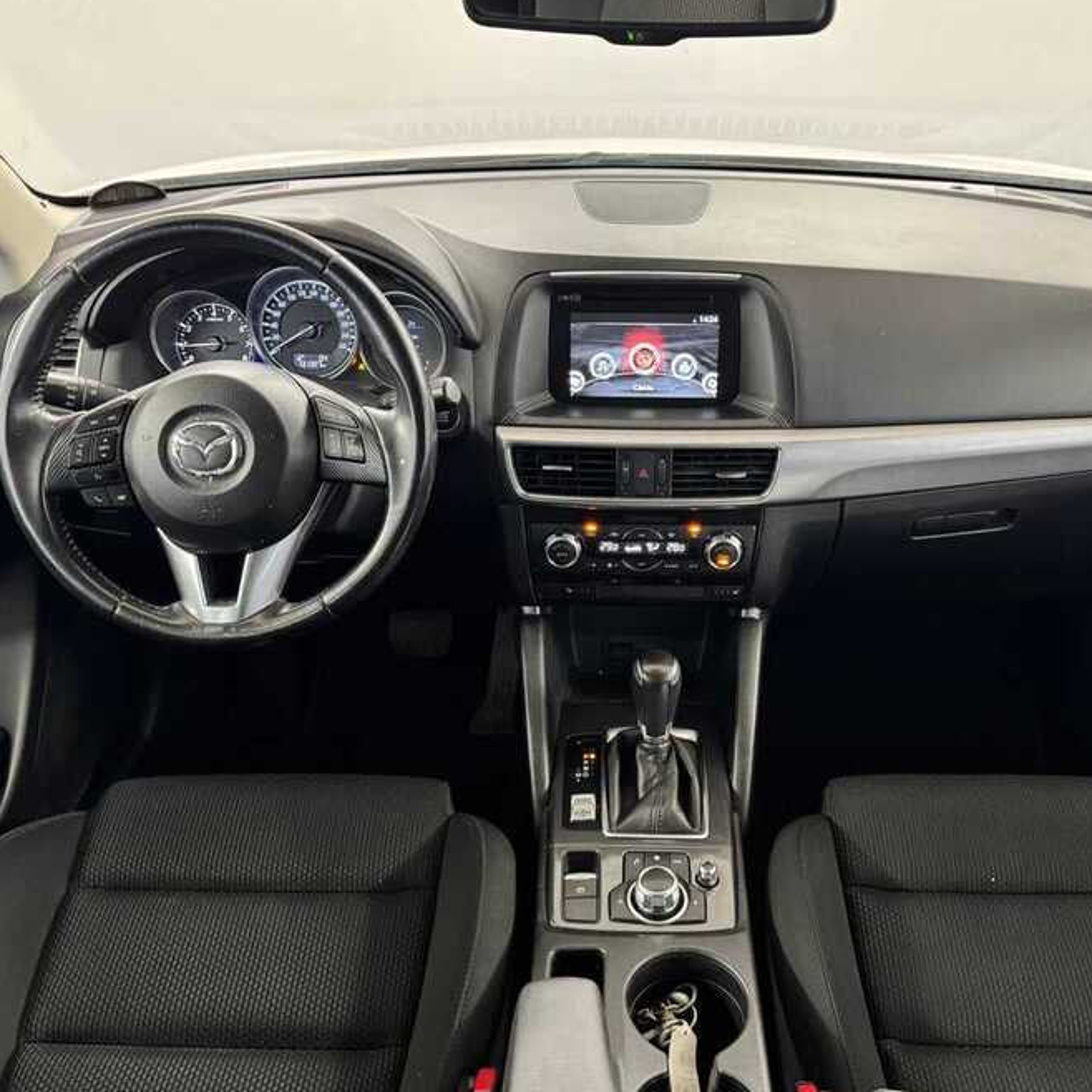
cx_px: 612
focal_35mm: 29
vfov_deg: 55.6
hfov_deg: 55.5
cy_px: 550
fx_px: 1035
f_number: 1.78
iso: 500
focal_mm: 6.76
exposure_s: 1/56
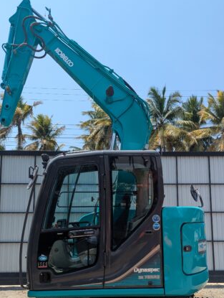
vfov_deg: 54.7
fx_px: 284
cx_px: 108
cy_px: 186
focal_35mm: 33
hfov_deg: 43.1
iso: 51
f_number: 1.85
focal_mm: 6.81
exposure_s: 1/1770
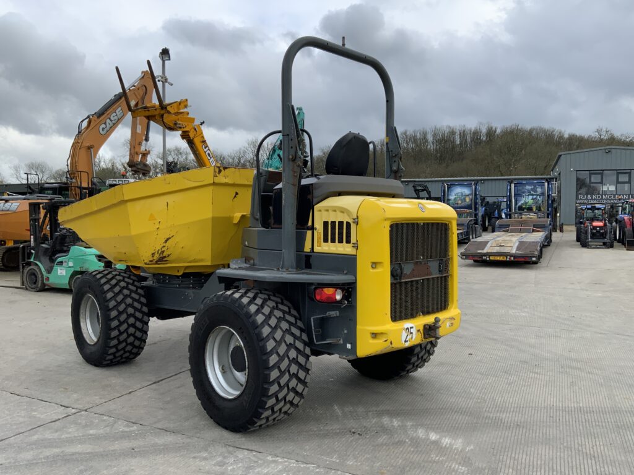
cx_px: 317
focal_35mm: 29
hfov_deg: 61.7
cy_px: 238
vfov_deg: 48.2
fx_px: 531
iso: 16
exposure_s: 1/419
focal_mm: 3
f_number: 1.8
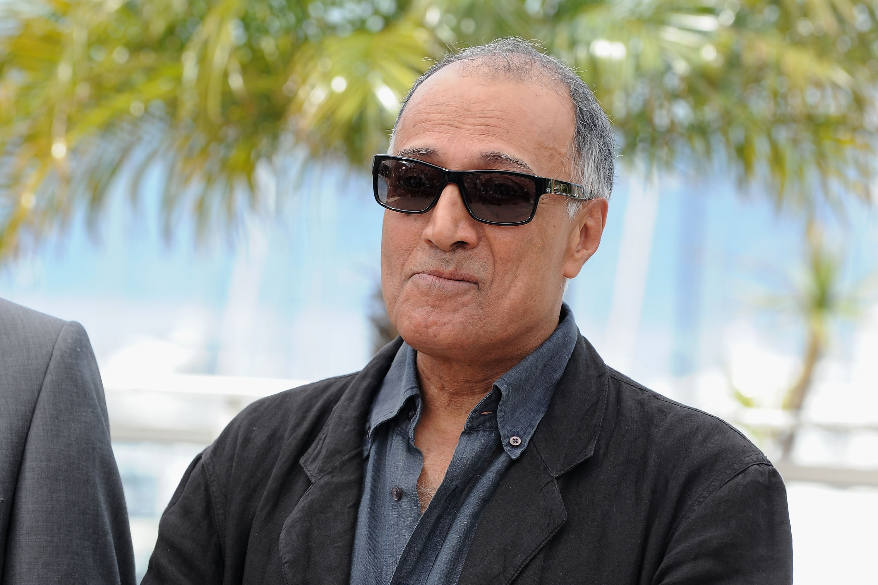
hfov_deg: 10.3
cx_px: 439
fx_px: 4876
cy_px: 292
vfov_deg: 6.9
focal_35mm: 200
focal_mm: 200
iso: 250
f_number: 8
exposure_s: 1/200
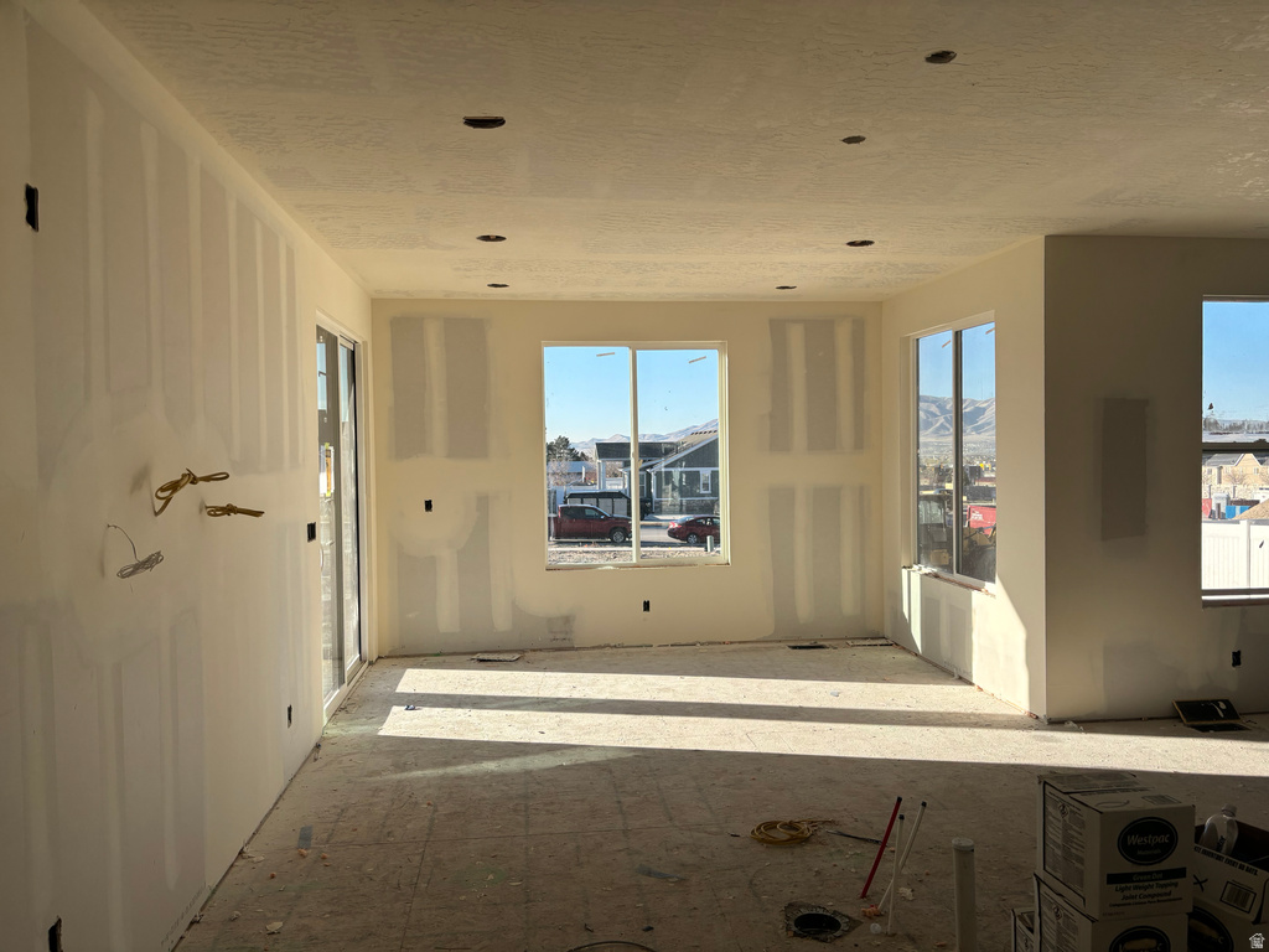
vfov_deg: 53.1
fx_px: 953
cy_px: 476
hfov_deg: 67.3
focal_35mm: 26
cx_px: 634
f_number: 1.6
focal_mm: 5.96
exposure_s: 1/988
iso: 50
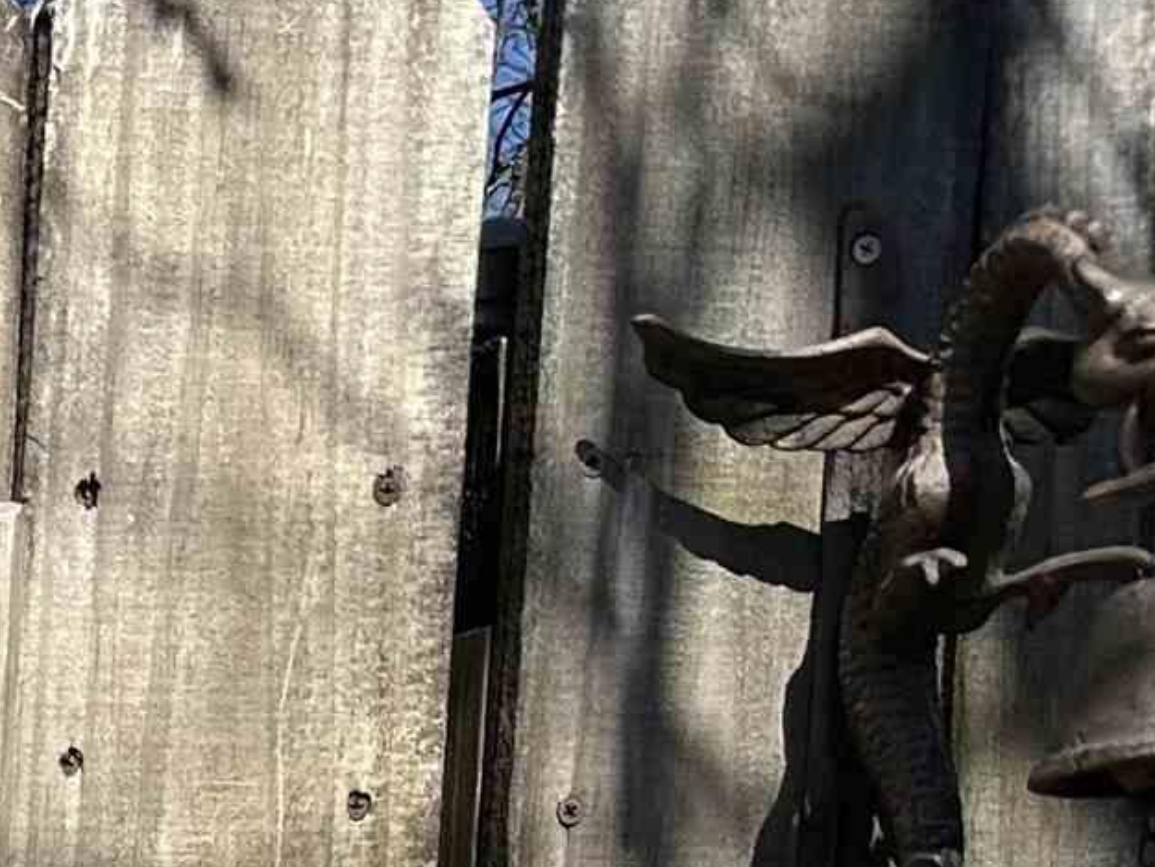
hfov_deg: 12.9
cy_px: 1764
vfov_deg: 11.3
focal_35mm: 118
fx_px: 3938
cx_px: -1573
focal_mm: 6.86
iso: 80
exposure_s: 1/5848
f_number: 1.78
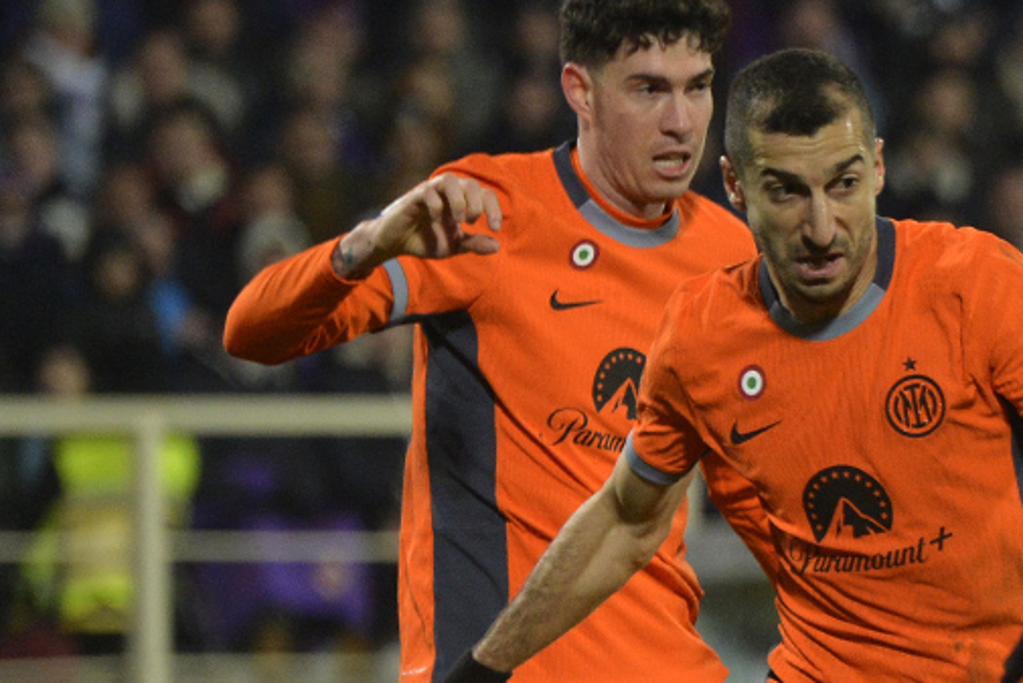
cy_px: 715
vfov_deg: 1.7
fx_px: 22966
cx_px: 952
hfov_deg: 2.6
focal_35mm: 808
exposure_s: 1/1000
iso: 2500
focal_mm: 340
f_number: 5.6
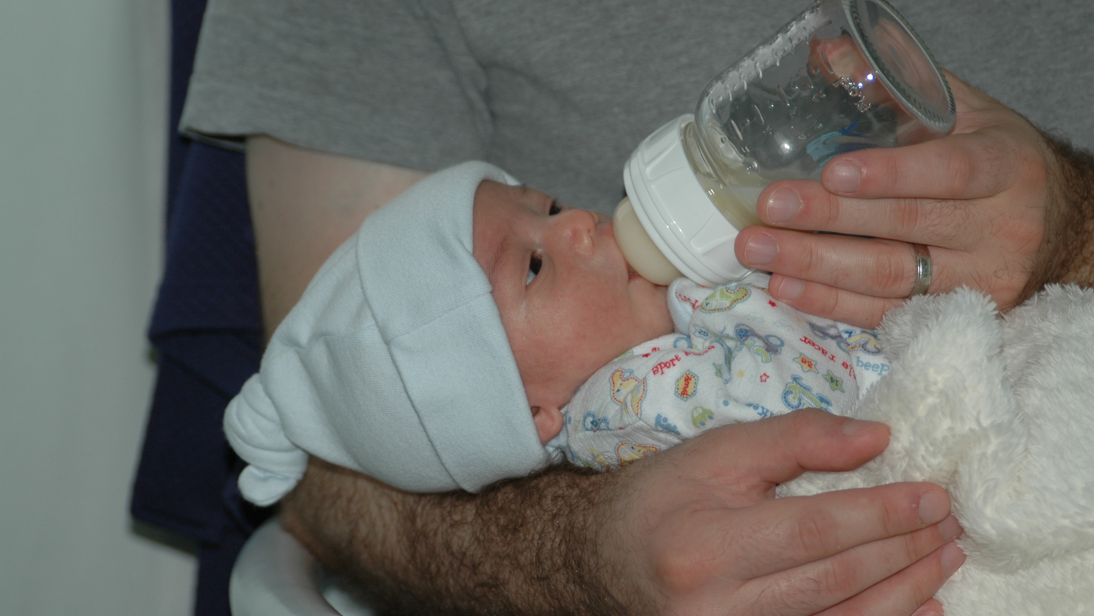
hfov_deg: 14.8
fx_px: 4206
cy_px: 318
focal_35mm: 145
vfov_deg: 8.4
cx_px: 549
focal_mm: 92
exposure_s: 1/60
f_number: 4.5
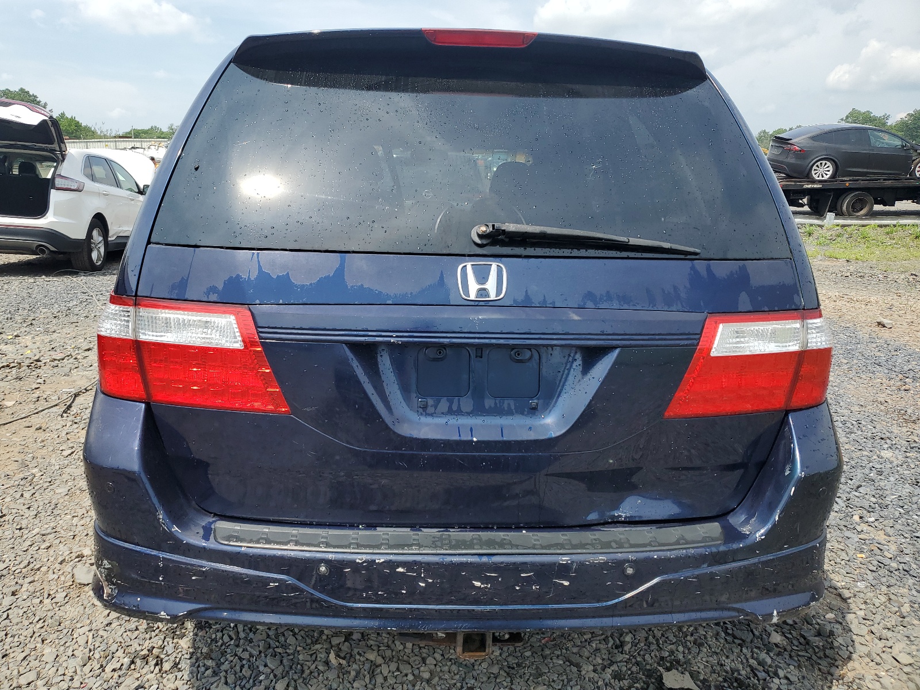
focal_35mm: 26
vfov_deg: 53.1
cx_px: 460
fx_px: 691
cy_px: 345
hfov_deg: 67.3
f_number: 1.5
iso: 50
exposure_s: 1/2000
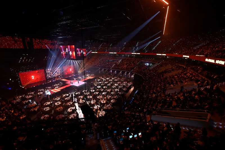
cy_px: 75
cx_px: 112
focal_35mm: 14
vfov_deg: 81.1
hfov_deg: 104.3
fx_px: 87
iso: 2000
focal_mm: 14
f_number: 2.8
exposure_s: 1/125
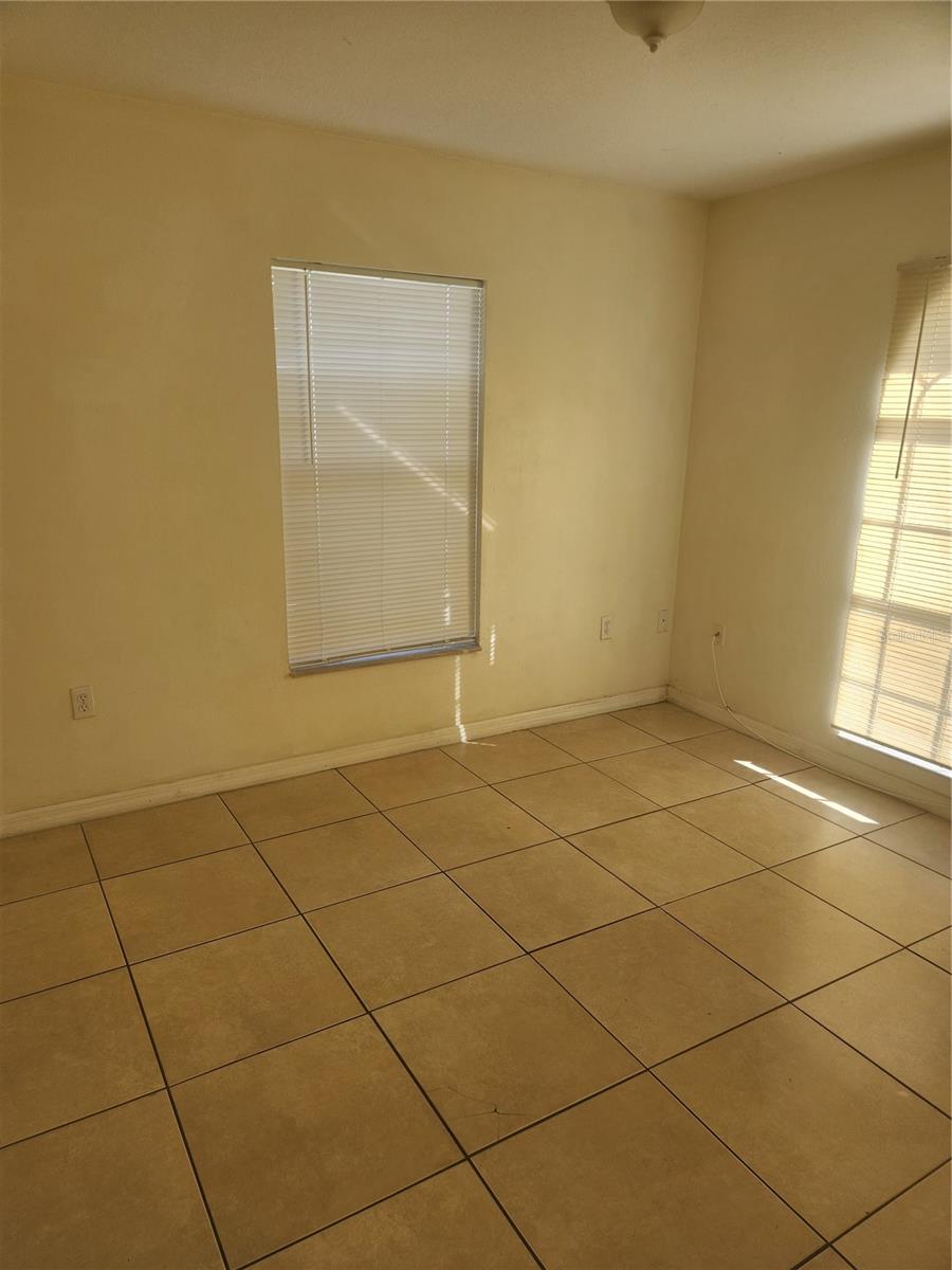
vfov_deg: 73.9
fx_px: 843
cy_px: 635
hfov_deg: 58.9
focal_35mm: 23
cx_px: 476
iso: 20
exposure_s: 1/180
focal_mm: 5.4
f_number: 1.8
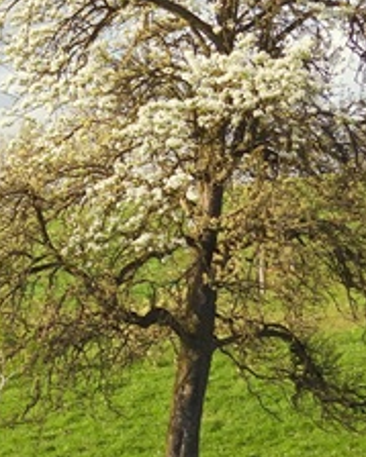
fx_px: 2032
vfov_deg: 12.9
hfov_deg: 9.8
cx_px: -288
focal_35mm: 150
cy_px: 226
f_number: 3.2
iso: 100
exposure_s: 1/640
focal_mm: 7.7
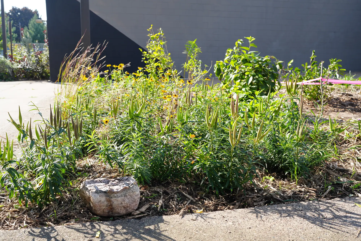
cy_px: 120
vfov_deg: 37.8
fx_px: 351
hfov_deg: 54.4
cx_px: 180
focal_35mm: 35
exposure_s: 1/100
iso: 100
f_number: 7.1
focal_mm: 35
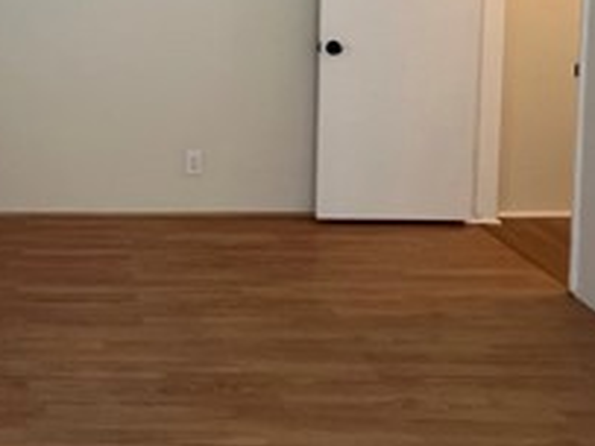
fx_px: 704
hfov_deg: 41.1
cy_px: 9
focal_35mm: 41
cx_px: 26
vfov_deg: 32.5
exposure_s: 1/120
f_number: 1.8
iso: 200
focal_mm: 1.57
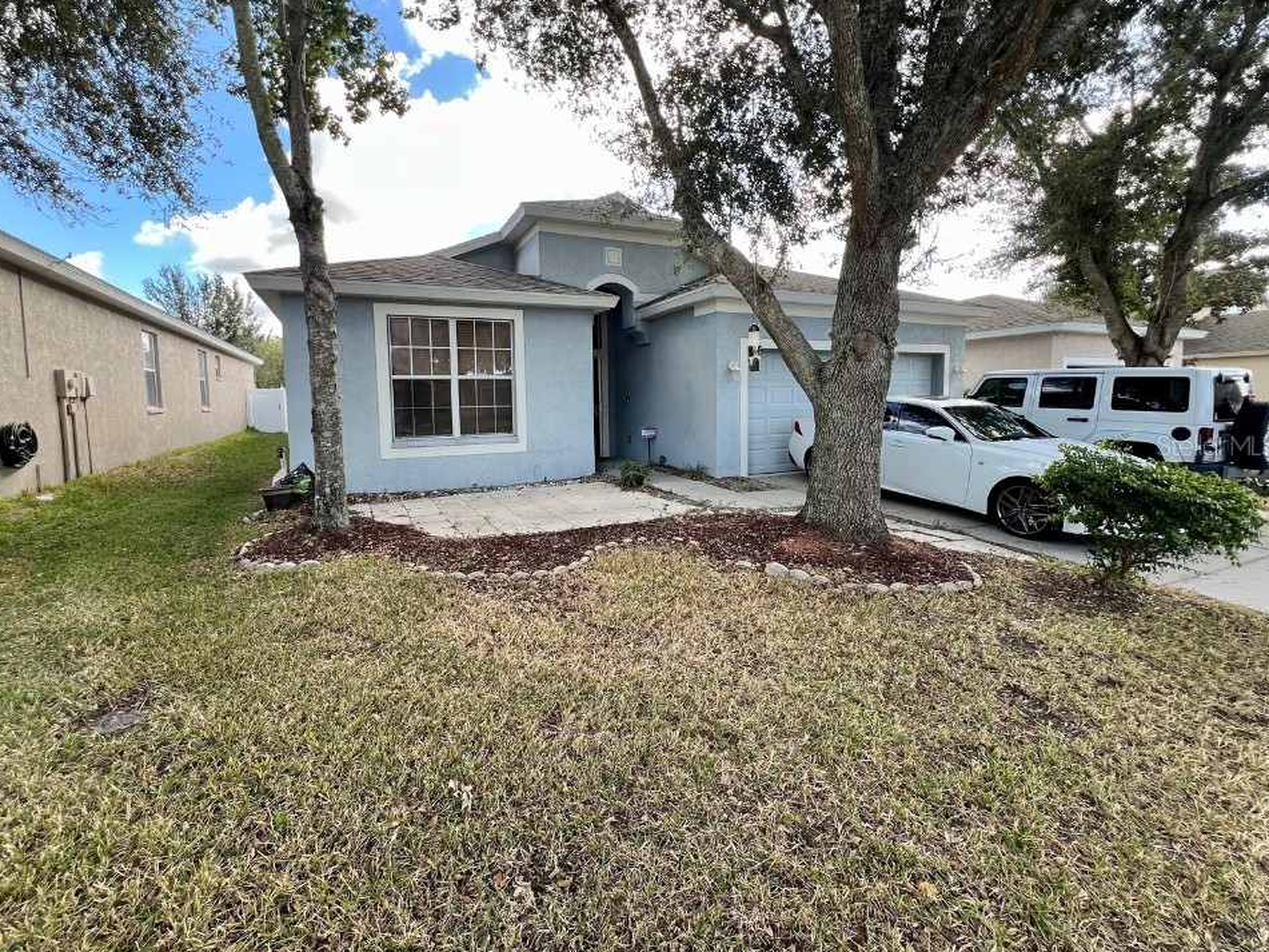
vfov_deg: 85.5
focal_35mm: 14
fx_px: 513
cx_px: 599
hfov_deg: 102.0
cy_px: 445
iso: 32
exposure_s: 1/126
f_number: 1.8
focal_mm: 1.57
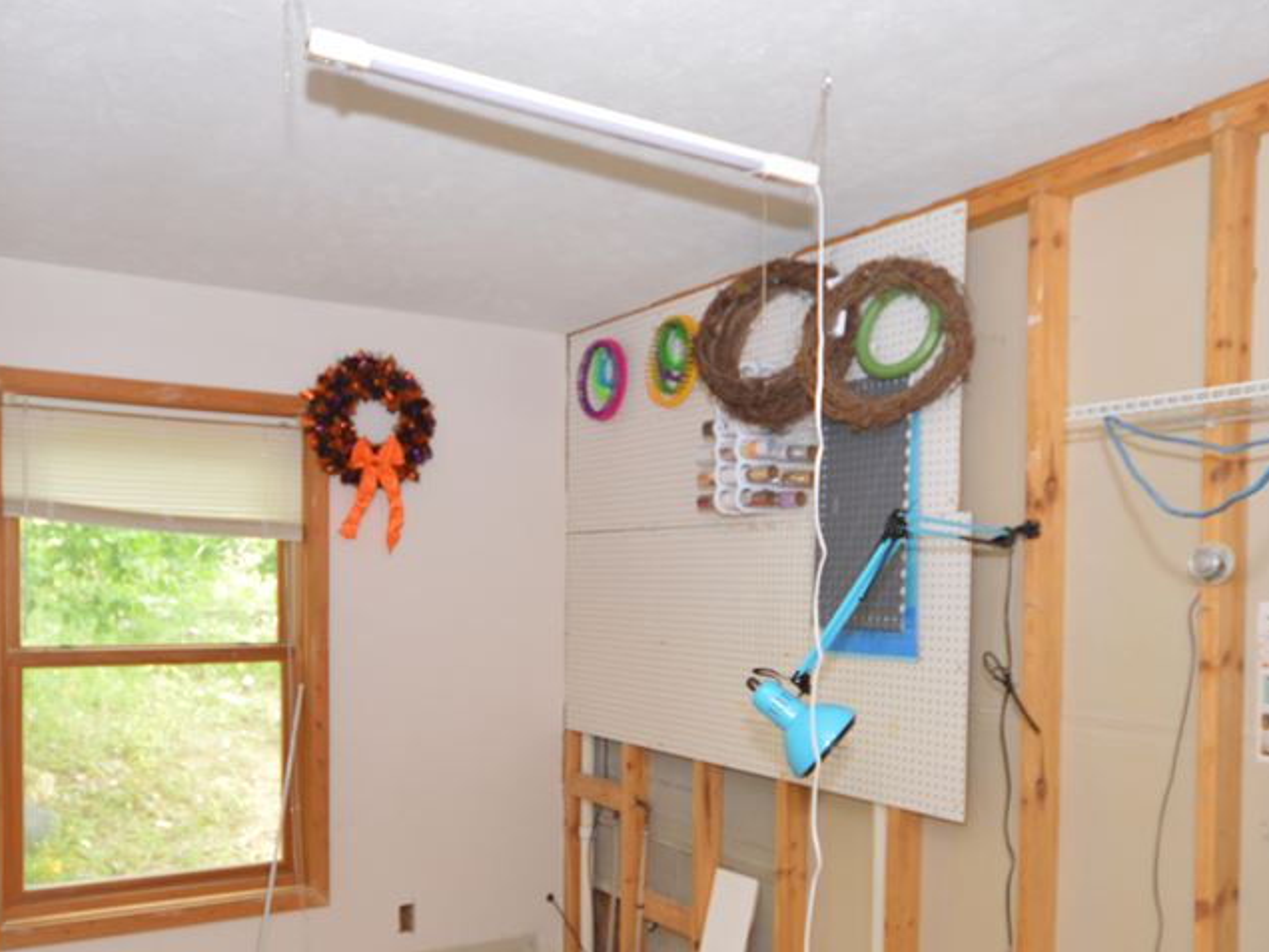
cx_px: 549
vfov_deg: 47.6
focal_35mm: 29
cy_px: 622
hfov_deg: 61.4
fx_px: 1063
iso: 400
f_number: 4
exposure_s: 1/60
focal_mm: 10
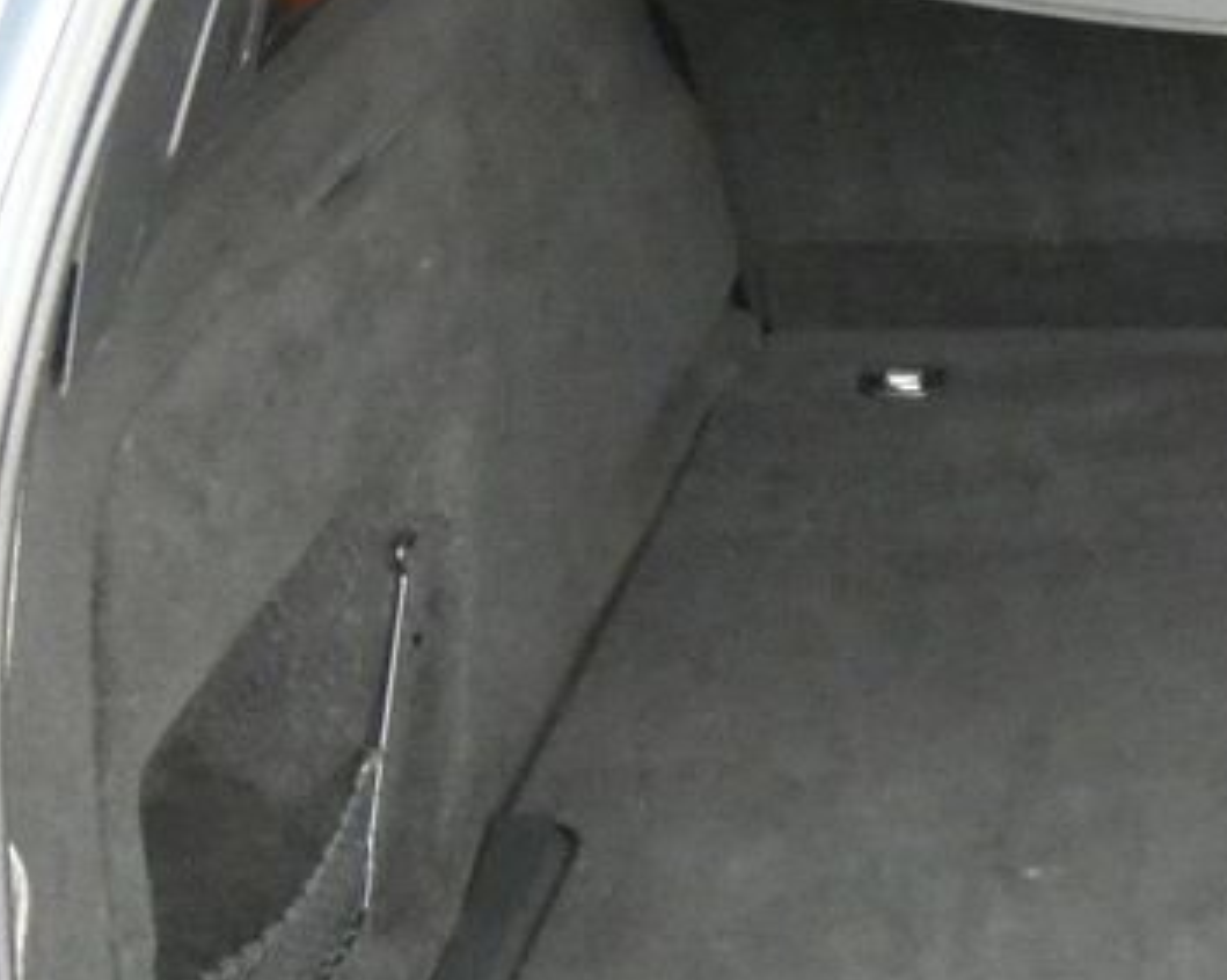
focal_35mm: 102
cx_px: 1557
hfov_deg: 17.7
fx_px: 3702
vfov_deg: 15.1
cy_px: 407
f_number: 5.6
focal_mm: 6.5
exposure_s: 1/40
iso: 1600
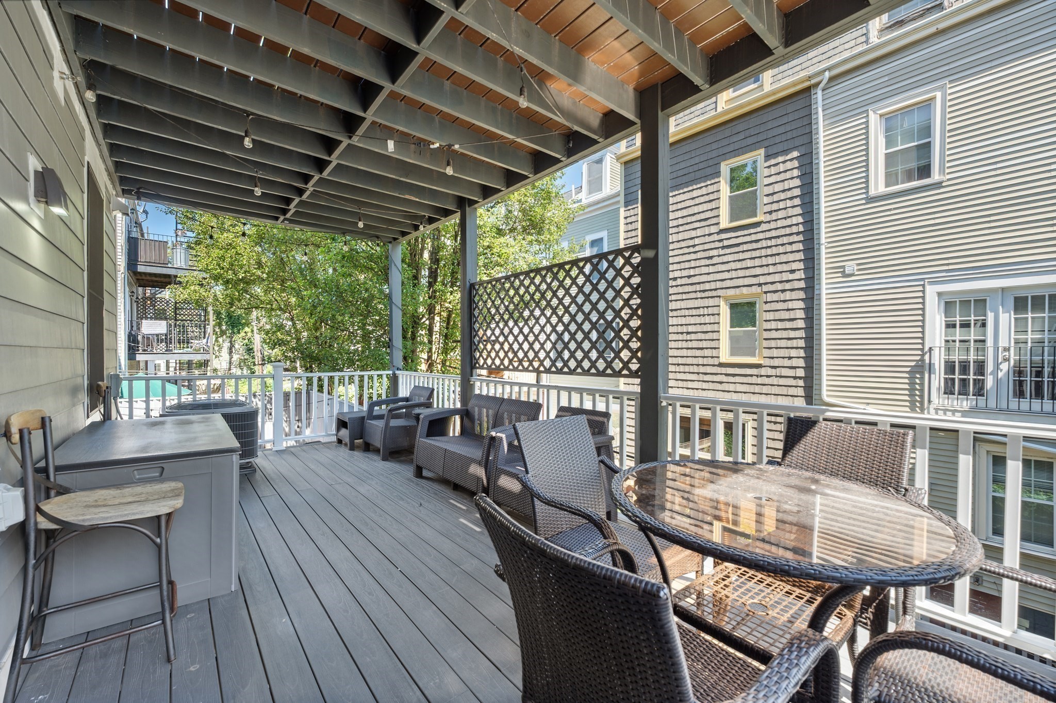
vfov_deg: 81.1
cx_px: 528
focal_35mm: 14
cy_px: 352
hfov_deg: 104.3
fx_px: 410
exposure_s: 1/80
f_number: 8
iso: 100
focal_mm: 14
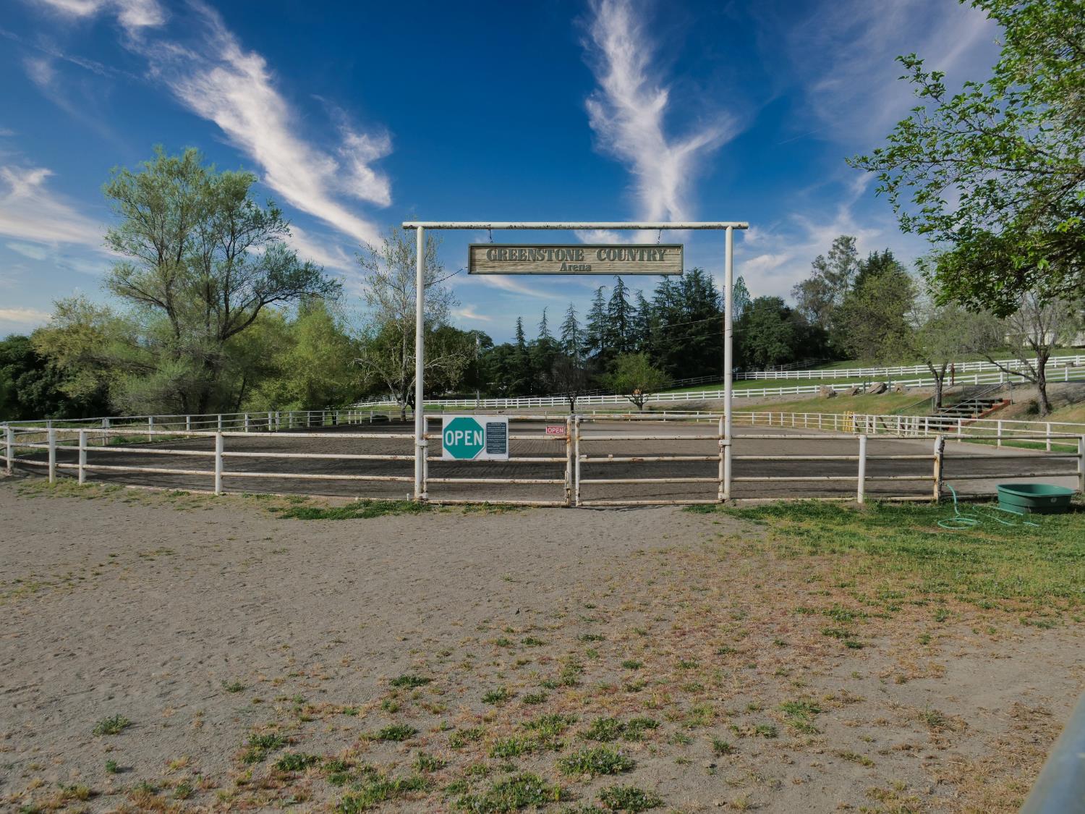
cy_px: 407
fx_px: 940
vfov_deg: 46.8
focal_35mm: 30
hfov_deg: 60.0
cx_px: 542
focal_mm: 15
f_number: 6.3
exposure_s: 1/800
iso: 100
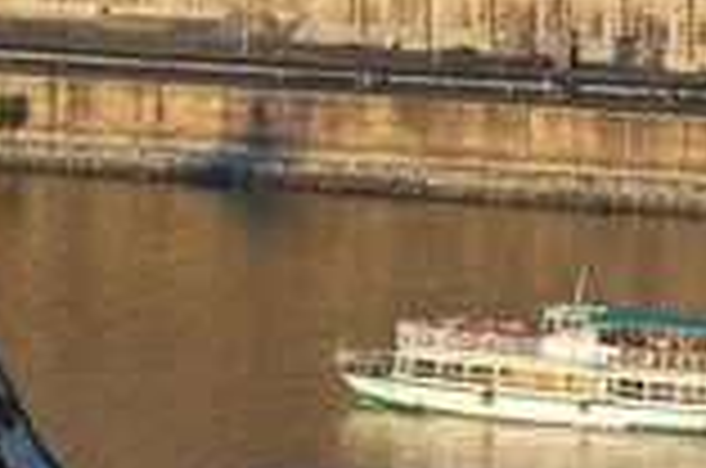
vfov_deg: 1.8
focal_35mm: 765
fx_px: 14972
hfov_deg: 2.7
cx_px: 187
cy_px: 32
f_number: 8
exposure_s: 1/250
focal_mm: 190
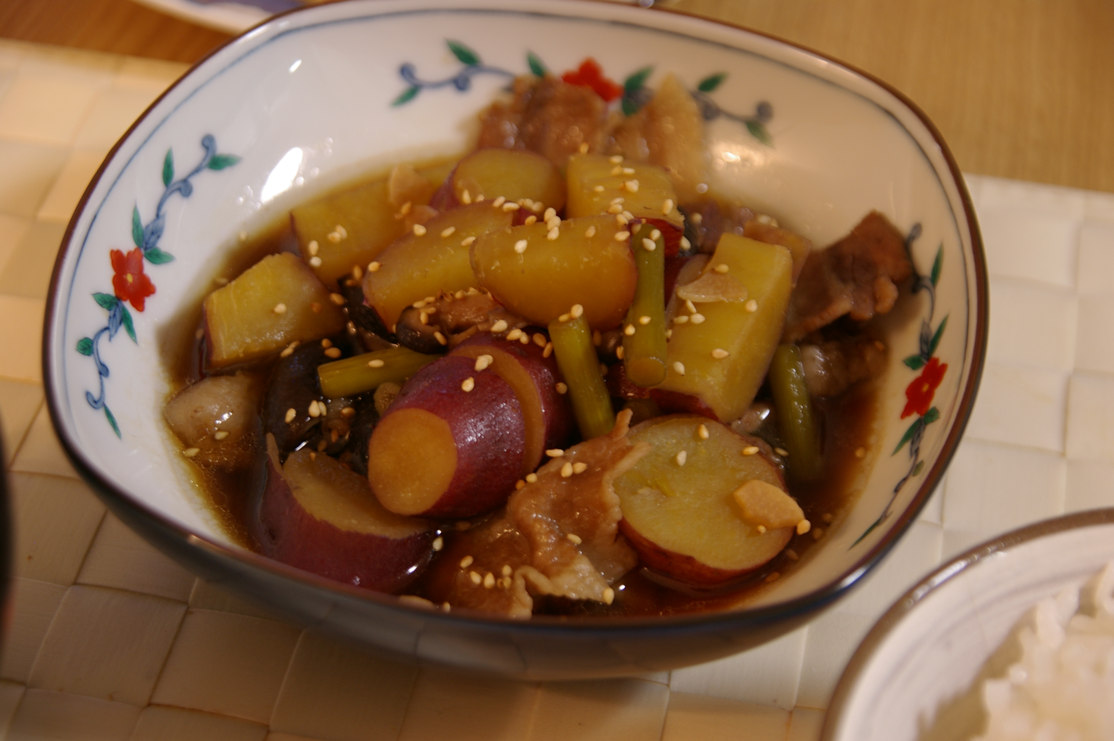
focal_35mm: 80
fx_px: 2458
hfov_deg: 25.5
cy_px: 370
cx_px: 557
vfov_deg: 17.1
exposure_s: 1/6
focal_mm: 53
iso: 200
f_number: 4.5
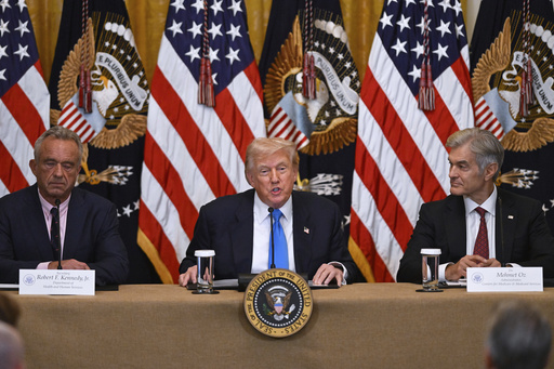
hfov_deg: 6.9
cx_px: 277
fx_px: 4615
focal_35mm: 300
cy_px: 184
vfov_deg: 4.6
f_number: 2.8
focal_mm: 300
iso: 5000
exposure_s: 1/320
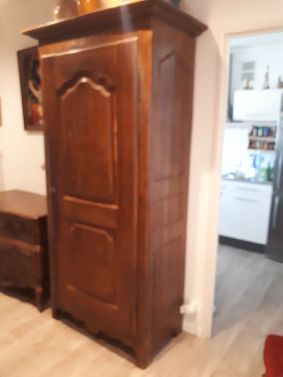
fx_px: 294
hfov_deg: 51.4
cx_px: 142
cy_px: 188
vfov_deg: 65.3
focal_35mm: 27
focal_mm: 3.6
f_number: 1.9
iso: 800
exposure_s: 1/17
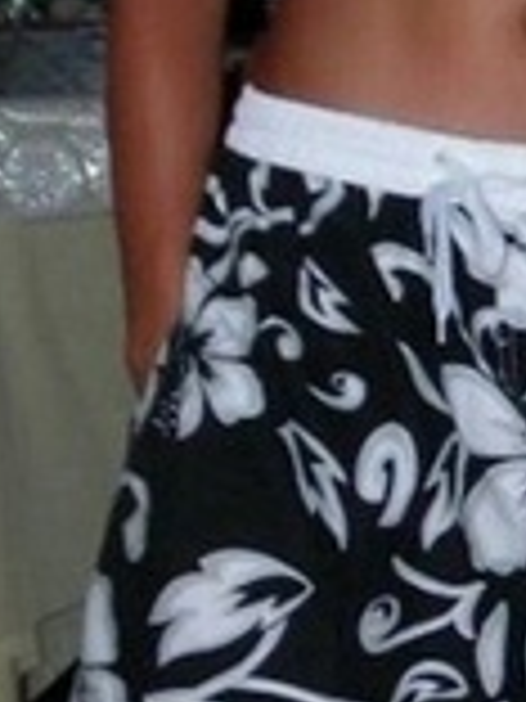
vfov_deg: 10.1
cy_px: 418
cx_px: 557
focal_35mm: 195
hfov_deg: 7.6
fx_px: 3951
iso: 94
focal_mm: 6.3
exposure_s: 1/60.1
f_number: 3.2
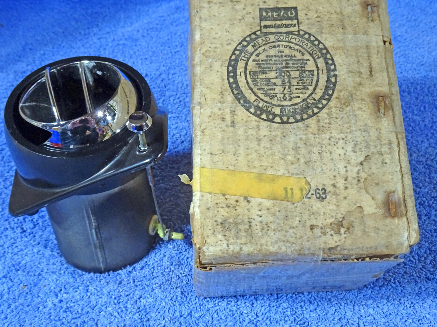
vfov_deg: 35.1
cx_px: 218
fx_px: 518
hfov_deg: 45.8
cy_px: 164
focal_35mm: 41
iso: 800
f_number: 4
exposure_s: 1/20
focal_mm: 7.05
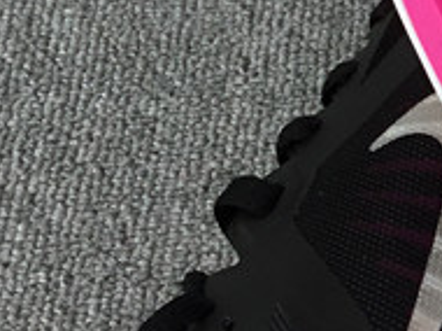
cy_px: 134
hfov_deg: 12.1
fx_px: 1875
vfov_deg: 10.1
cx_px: 851
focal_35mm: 147
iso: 25
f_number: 2.4
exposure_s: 1/326
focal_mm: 3.3
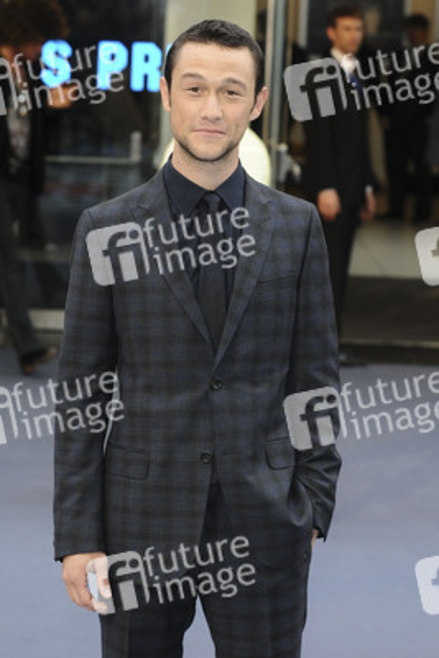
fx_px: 2193
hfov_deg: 11.4
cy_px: 329
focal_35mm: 120
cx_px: 220
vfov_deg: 17.1
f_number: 5
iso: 400
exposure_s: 1/160
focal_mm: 80
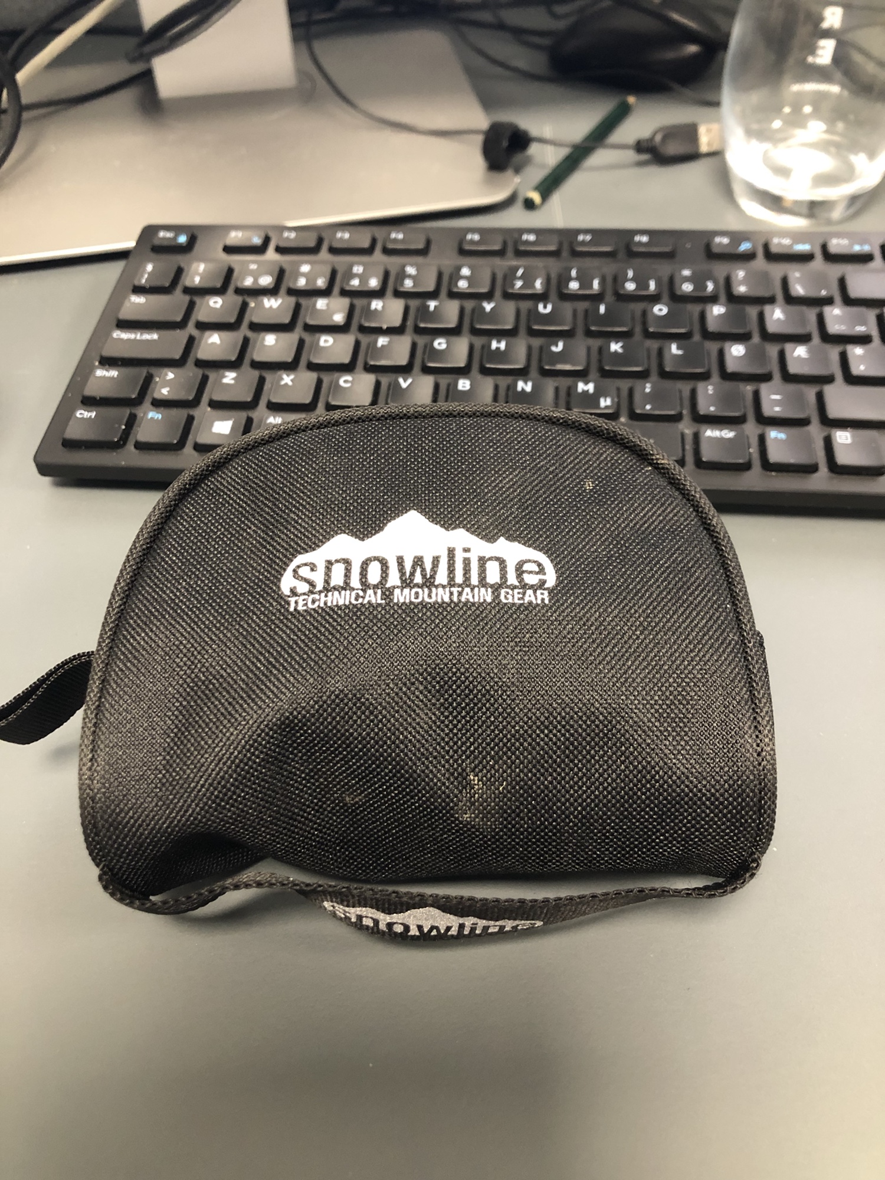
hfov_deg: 49.7
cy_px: 590
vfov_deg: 63.4
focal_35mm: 28
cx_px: 442
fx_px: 954
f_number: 1.8
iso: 100
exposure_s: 1/11
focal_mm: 3.99
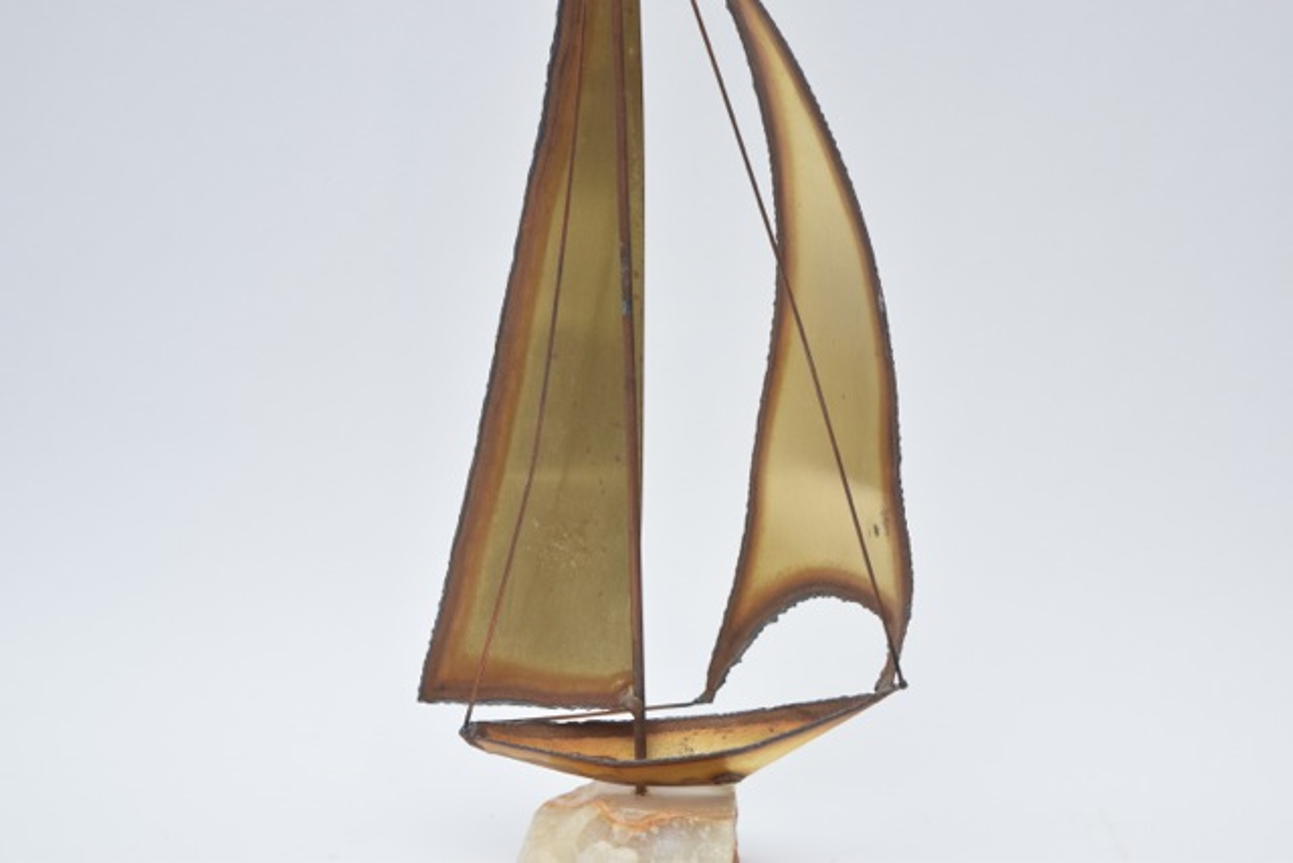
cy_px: 432
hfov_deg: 24.6
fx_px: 2964
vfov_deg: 16.6
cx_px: 646
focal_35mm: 82
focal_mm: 55
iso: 800
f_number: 5.6
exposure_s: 1/125
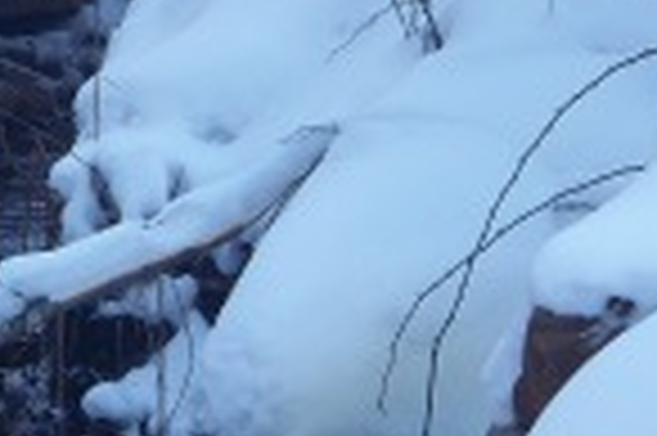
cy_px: 252
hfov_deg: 5.0
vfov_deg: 3.3
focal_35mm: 411
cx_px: 14
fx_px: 7492
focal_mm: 25.7
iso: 65
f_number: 3.6
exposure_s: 1/80
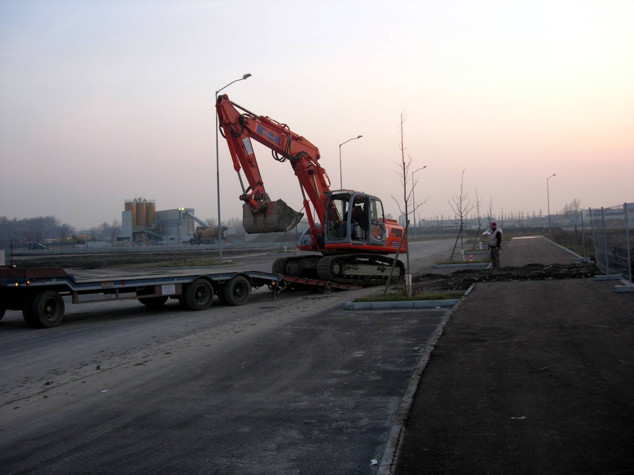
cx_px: 317
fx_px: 696
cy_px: 238
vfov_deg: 37.7
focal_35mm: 38
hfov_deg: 49.0
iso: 100
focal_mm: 7.8
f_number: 2.8
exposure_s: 1/211
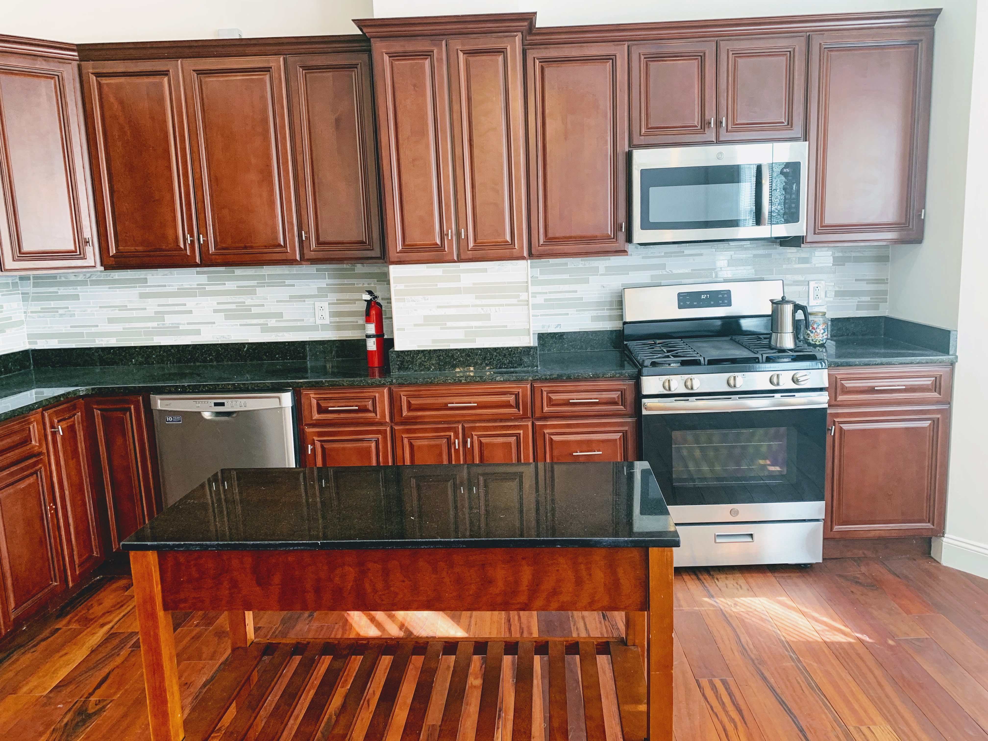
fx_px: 742
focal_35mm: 26
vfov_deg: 53.1
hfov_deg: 67.3
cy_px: 370
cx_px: 494
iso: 80
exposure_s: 1/60
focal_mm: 4.25
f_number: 1.8
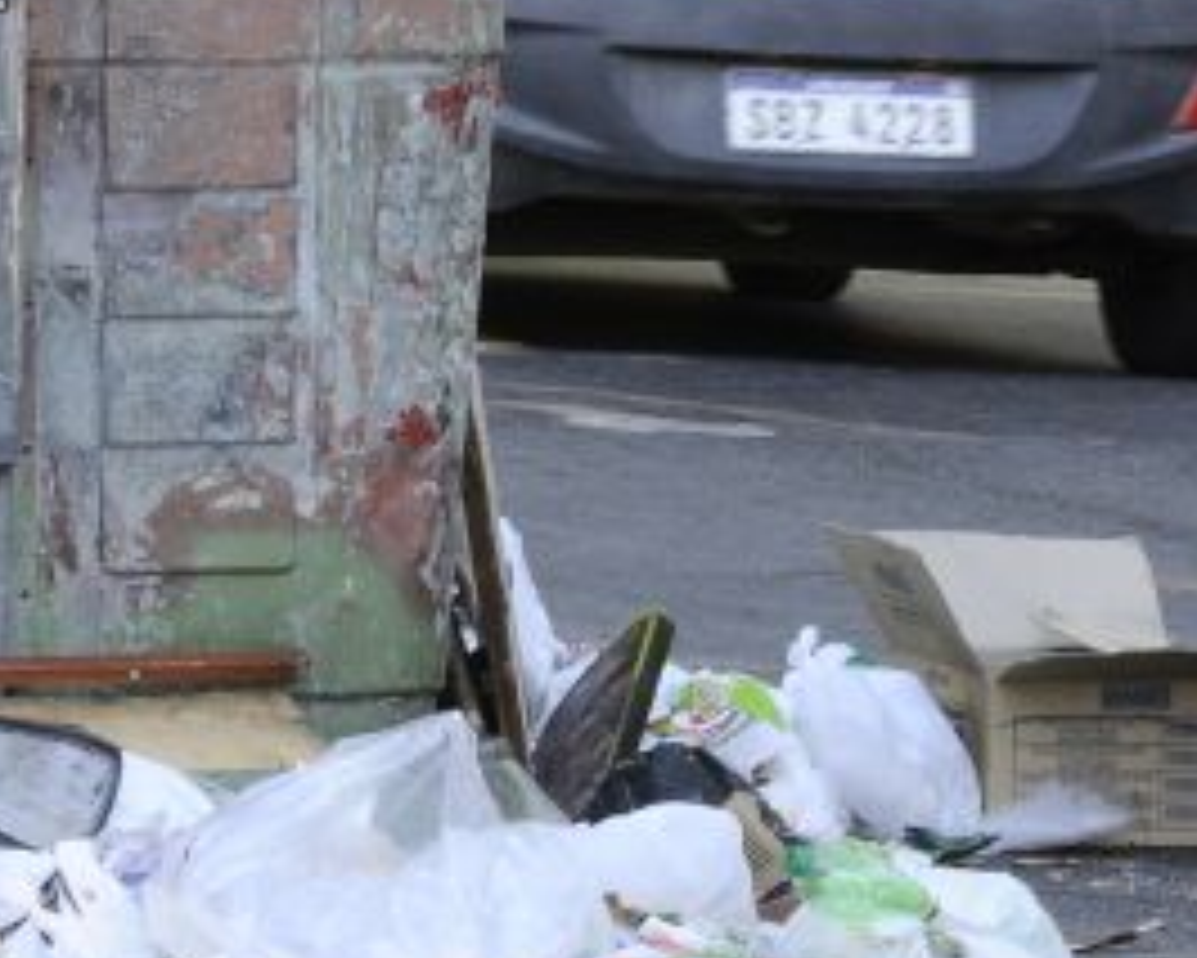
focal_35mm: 552
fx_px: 19563
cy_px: 63
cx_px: -225
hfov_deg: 3.5
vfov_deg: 2.8
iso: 500
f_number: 16
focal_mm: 116
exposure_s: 1/20
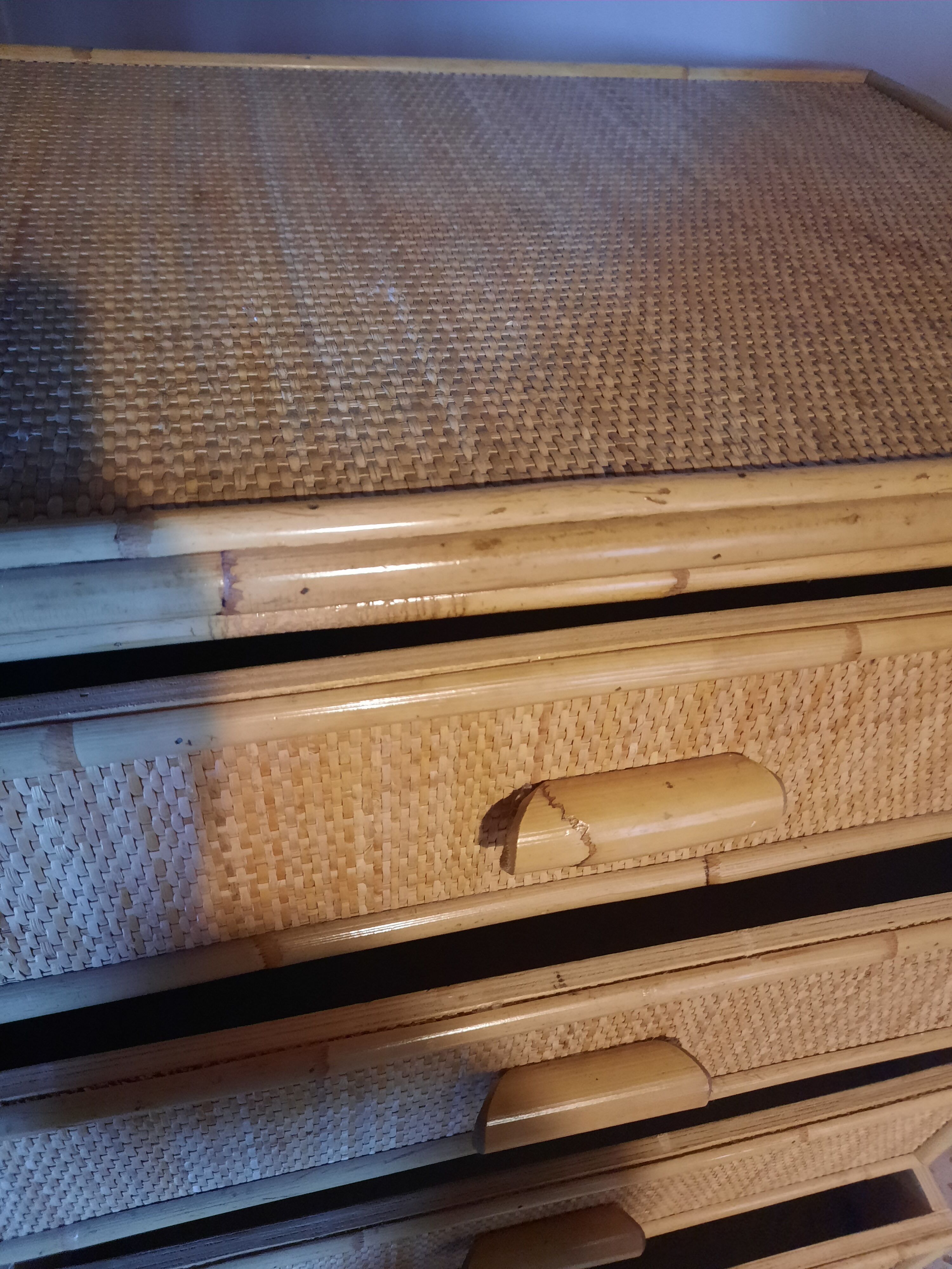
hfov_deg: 54.9
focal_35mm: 25
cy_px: 634
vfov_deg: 69.4
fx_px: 917
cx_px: 476
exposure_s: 1/25
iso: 640
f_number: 2
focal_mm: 4.6
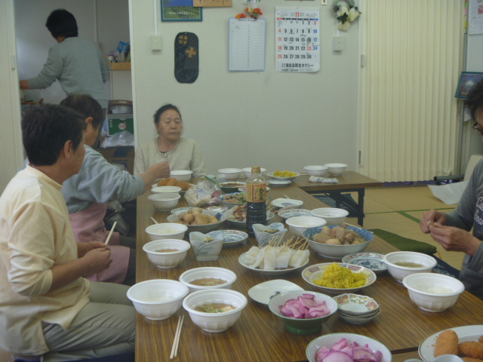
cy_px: 181
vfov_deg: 40.7
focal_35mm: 35
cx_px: 242
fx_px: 488
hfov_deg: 52.6
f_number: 3.5
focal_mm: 6.3
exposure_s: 1/30
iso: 100
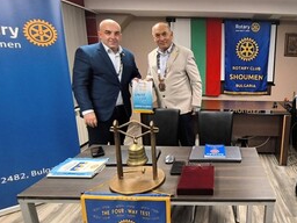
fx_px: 214
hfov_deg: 65.0
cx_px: 224
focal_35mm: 25
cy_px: 108
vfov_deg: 54.9
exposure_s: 1/50
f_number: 2.2
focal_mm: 1.65
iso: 200
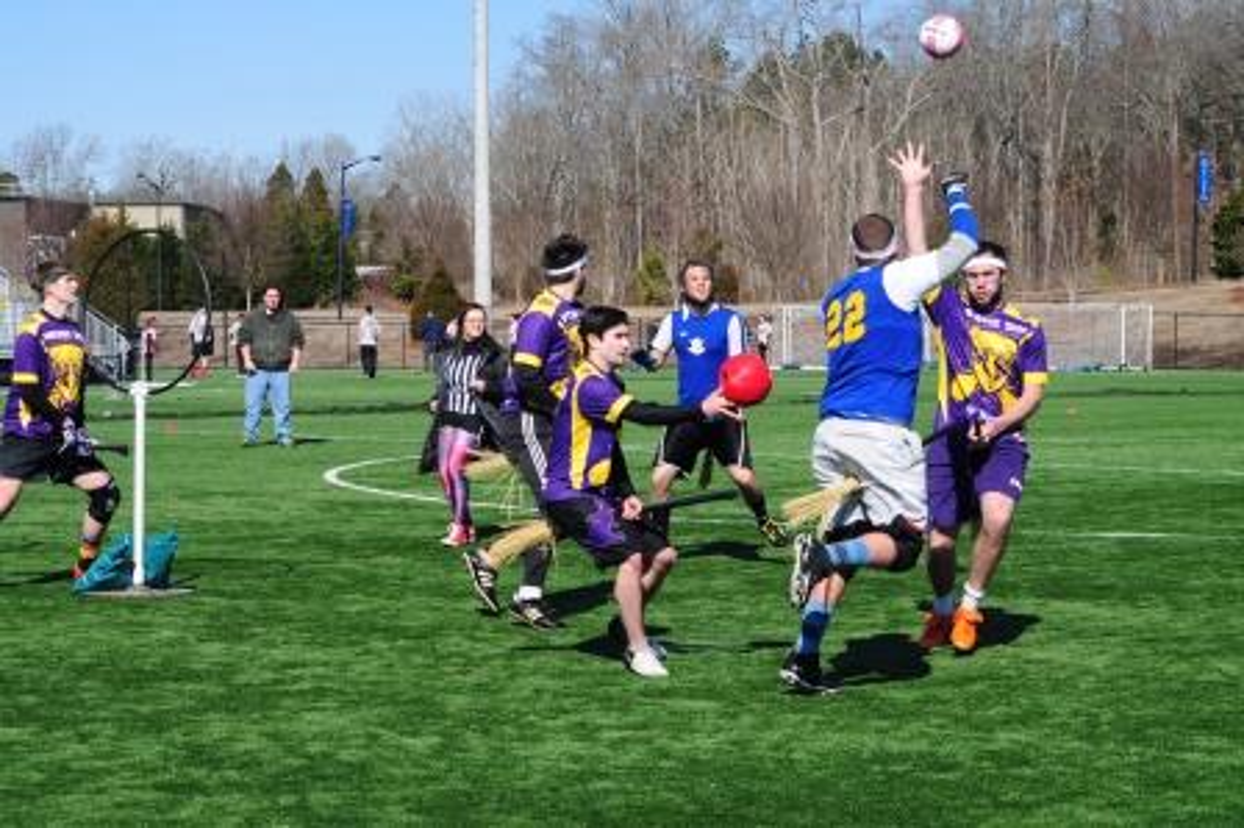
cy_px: 414
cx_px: 622
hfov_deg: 23.4
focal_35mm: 87
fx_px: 3004
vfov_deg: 15.7
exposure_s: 1/500
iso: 200
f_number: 8
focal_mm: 58
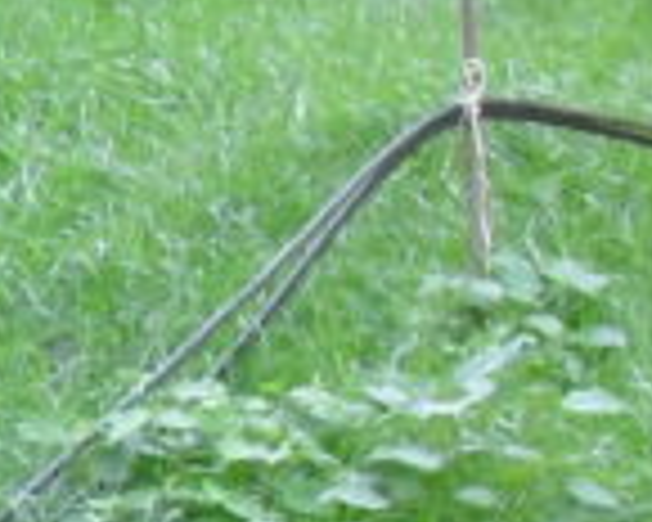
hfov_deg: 9.5
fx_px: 3744
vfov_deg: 7.8
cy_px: 729
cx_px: -535
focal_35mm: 194
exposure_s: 1/80
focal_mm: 6.2
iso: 200
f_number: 2.8
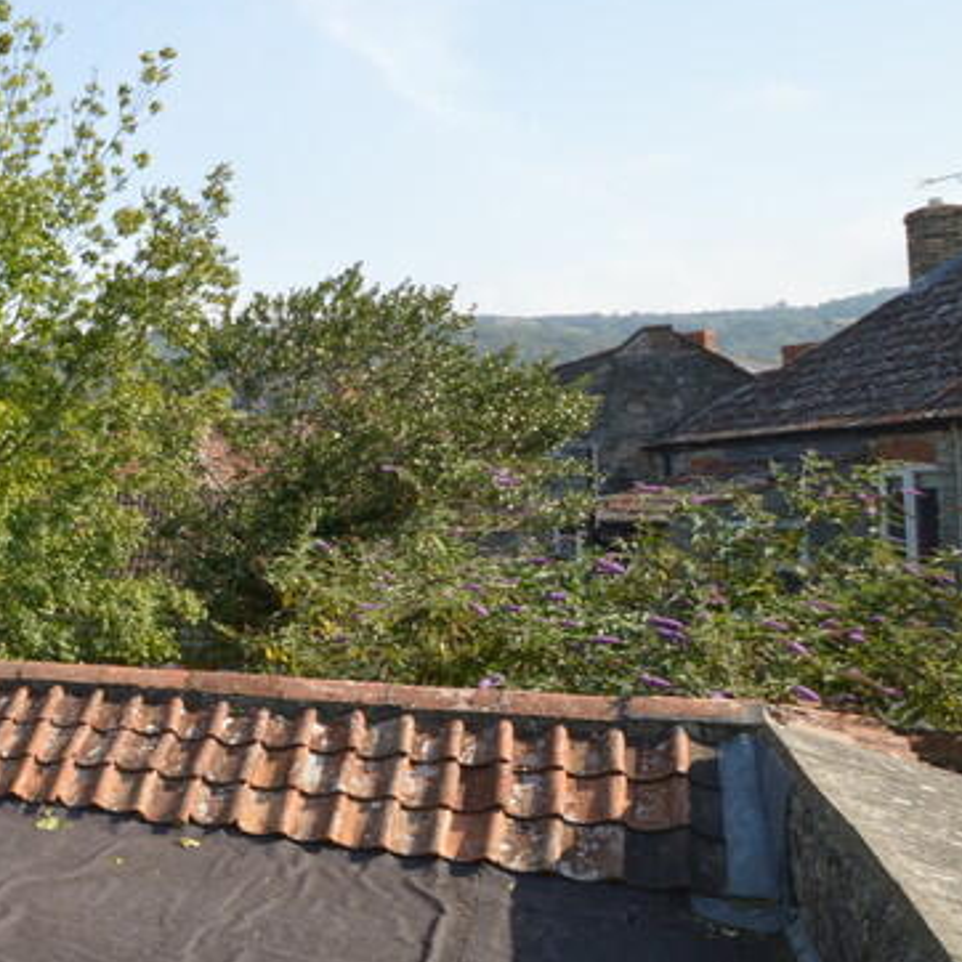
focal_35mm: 36
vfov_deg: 46.0
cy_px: 464
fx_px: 1132
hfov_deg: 32.5
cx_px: -330
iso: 100
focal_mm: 10
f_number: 7.1
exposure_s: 1/200
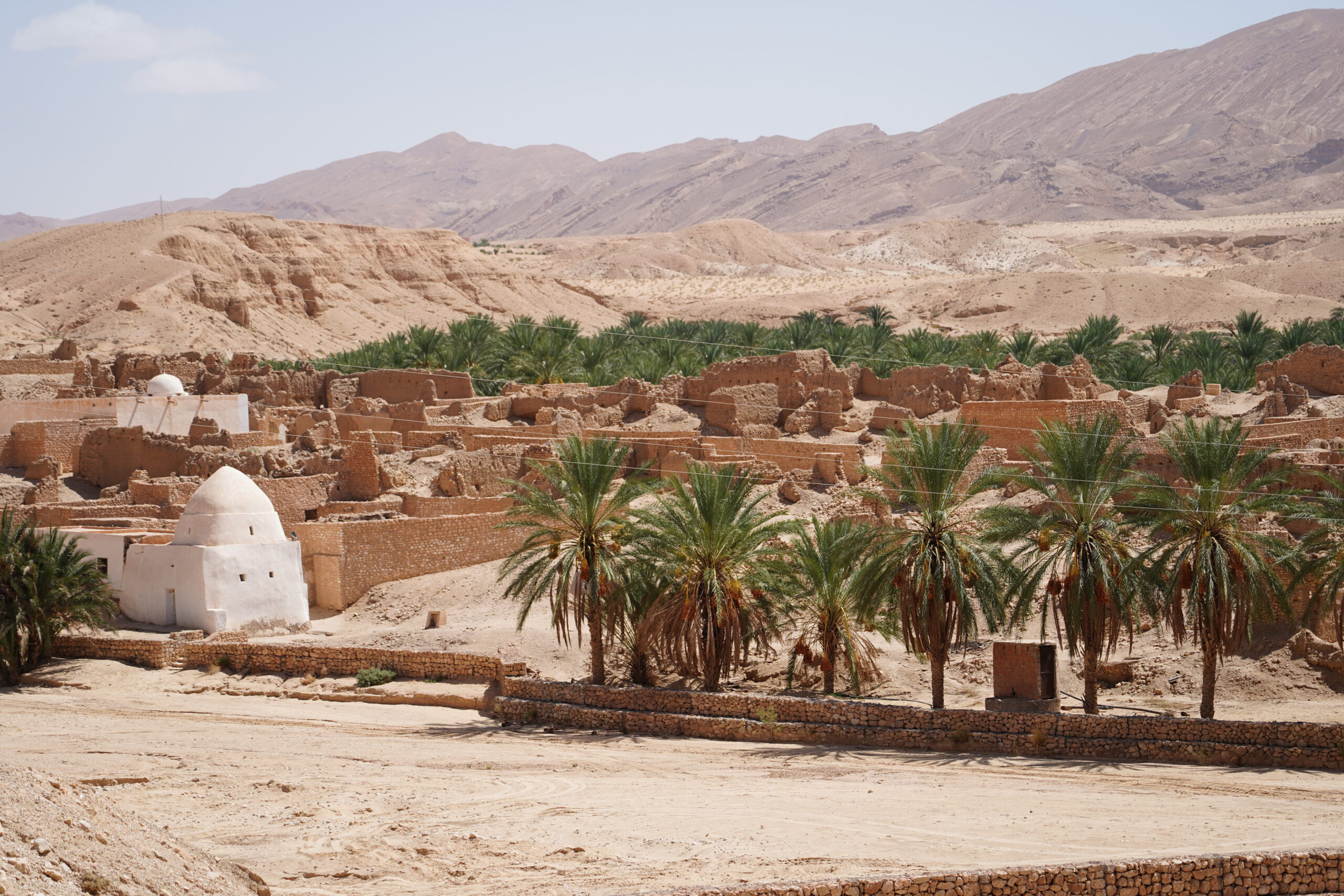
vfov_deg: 13.0
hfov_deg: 19.5
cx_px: 672
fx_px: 3920
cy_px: 448
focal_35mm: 105
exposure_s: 1/1600
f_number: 4.5
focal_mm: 105
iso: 160
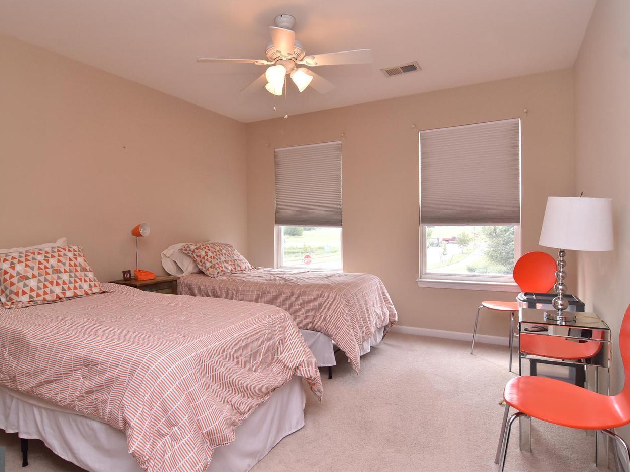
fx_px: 364
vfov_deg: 66.0
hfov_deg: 81.6
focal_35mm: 20
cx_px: 290
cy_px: 230
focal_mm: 12
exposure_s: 1/80
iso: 1000
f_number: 9
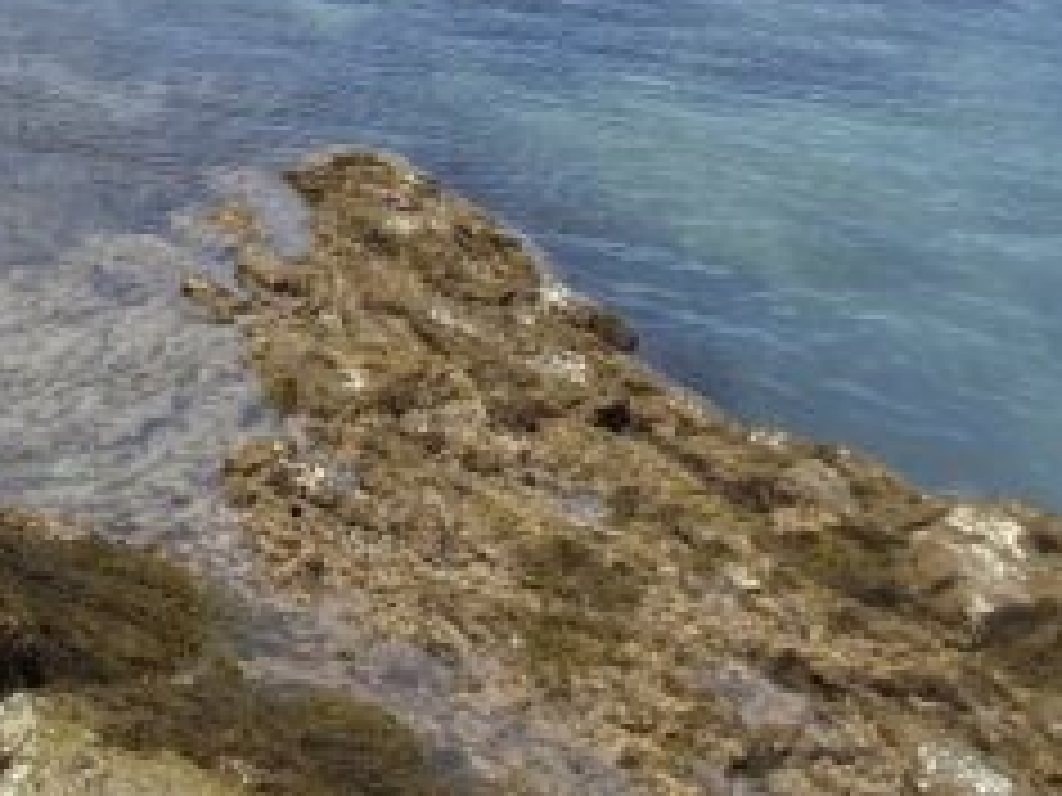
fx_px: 2700
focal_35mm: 88
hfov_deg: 19.0
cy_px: -513
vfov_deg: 15.1
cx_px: -626
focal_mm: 4.25
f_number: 1.8
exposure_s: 1/2625
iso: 32
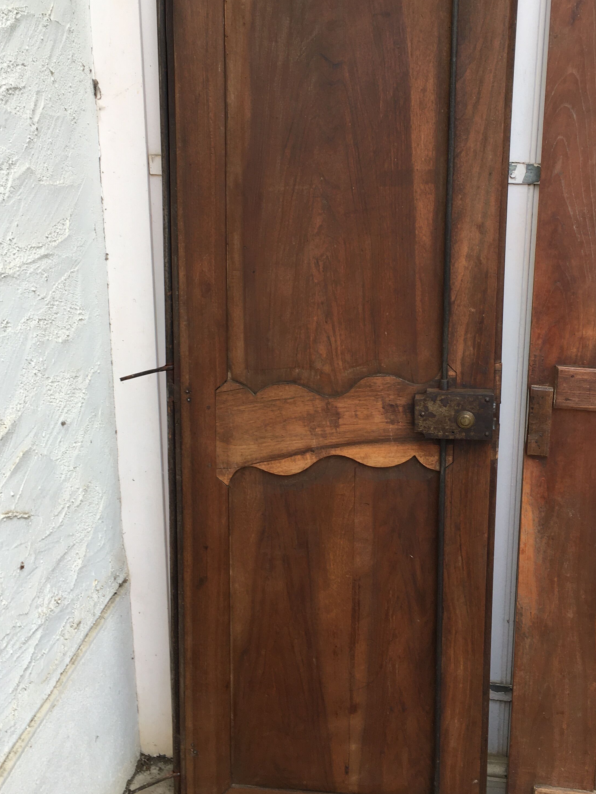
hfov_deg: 35.9
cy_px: 322
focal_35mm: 40
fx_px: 918
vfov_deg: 46.6
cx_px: 339
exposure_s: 1/106
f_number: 2.2
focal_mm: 4.15
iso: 25
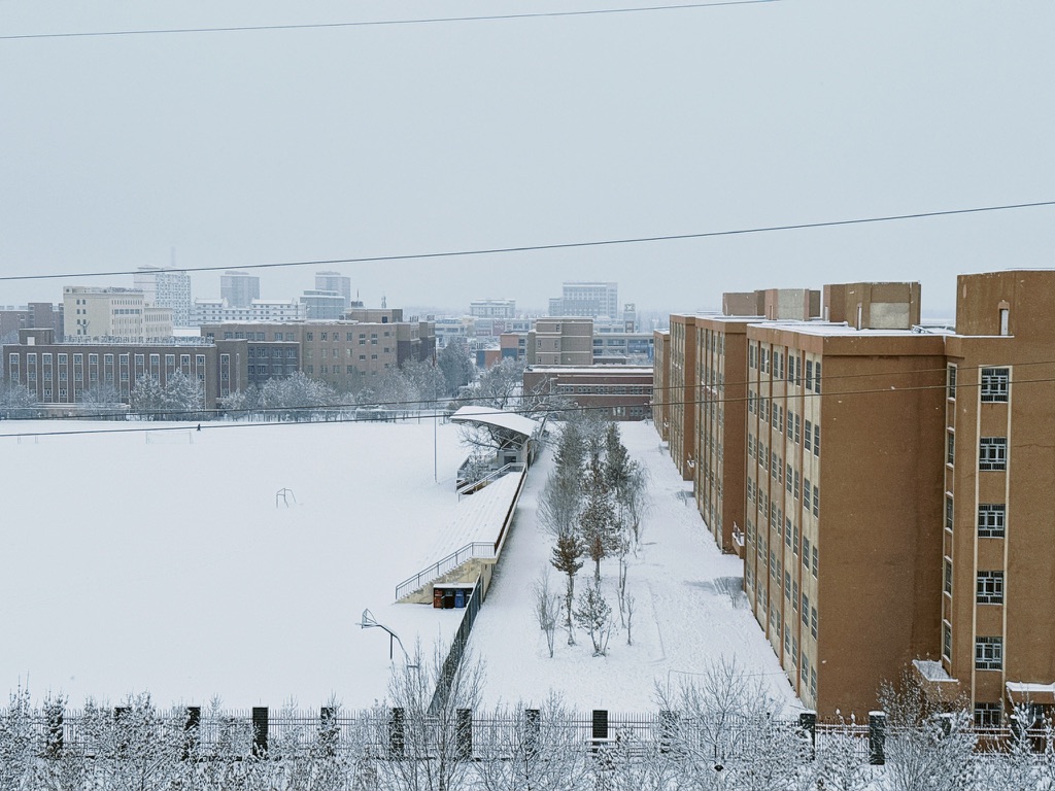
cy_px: 396
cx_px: 528
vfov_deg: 30.3
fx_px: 1463
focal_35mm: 48
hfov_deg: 39.7
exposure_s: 1/85
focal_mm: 6.76
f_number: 1.78
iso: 100
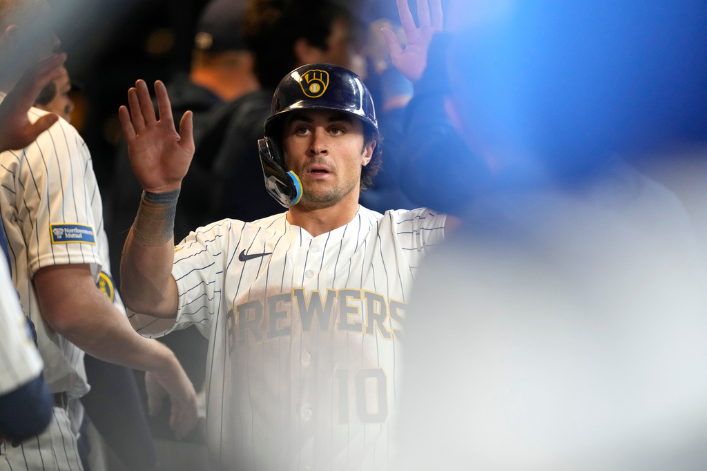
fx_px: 7853
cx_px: 354
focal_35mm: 400
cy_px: 236
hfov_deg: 5.2
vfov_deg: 3.4
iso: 2000
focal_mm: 400
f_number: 2.8
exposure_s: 1/800
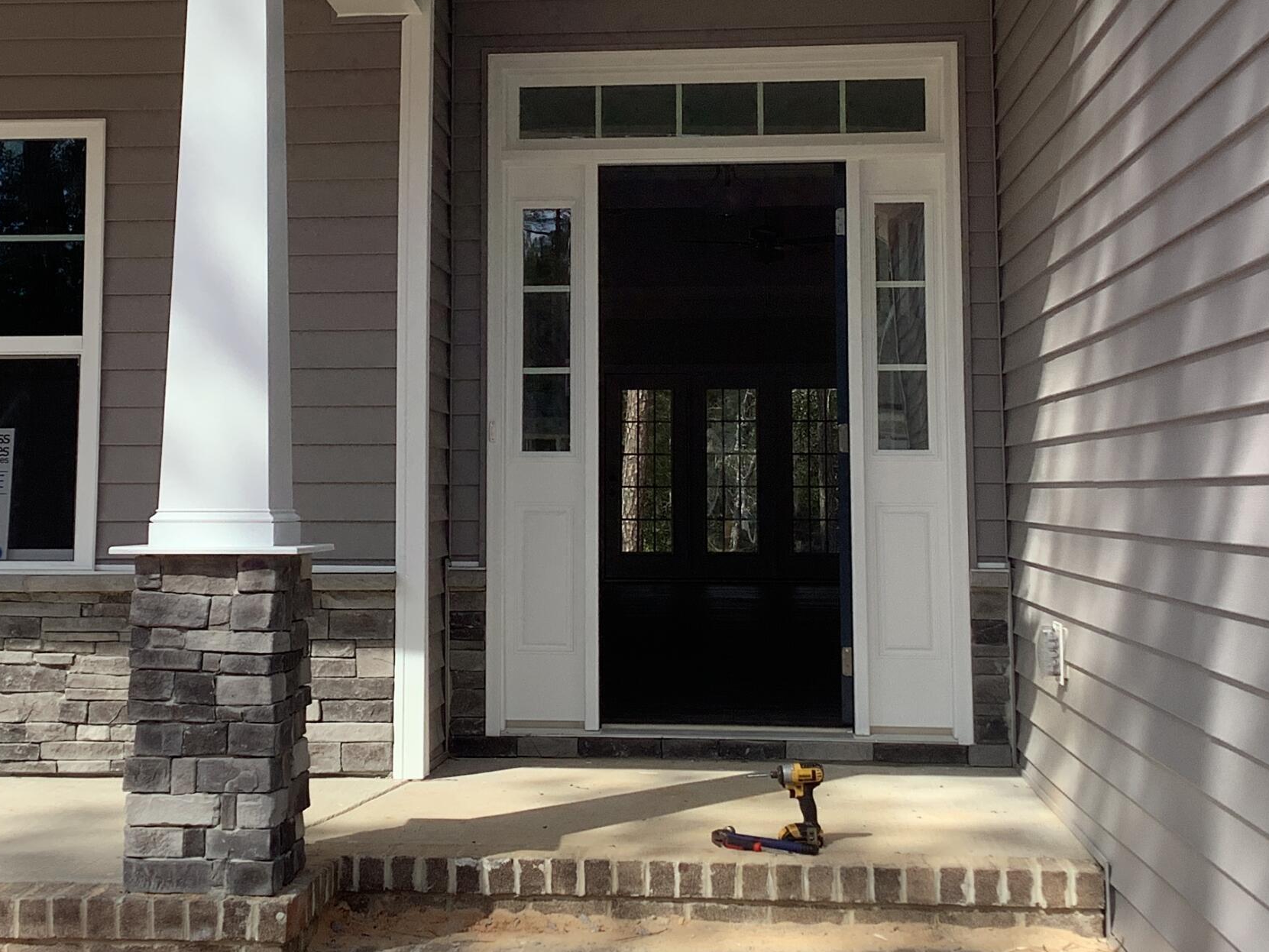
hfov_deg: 34.3
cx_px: 516
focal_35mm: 56
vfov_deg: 25.9
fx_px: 2053
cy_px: 297
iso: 25
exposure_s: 1/895
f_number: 2.4
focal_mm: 3.3
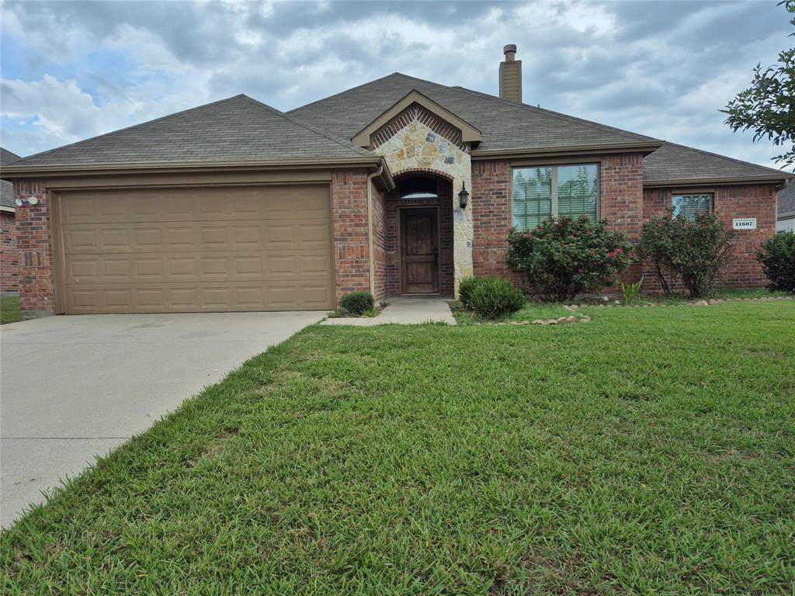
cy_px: 298
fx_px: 528
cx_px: 398
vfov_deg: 58.9
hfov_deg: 73.9
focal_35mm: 23
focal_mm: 5.4
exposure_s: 1/910
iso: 25
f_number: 1.8
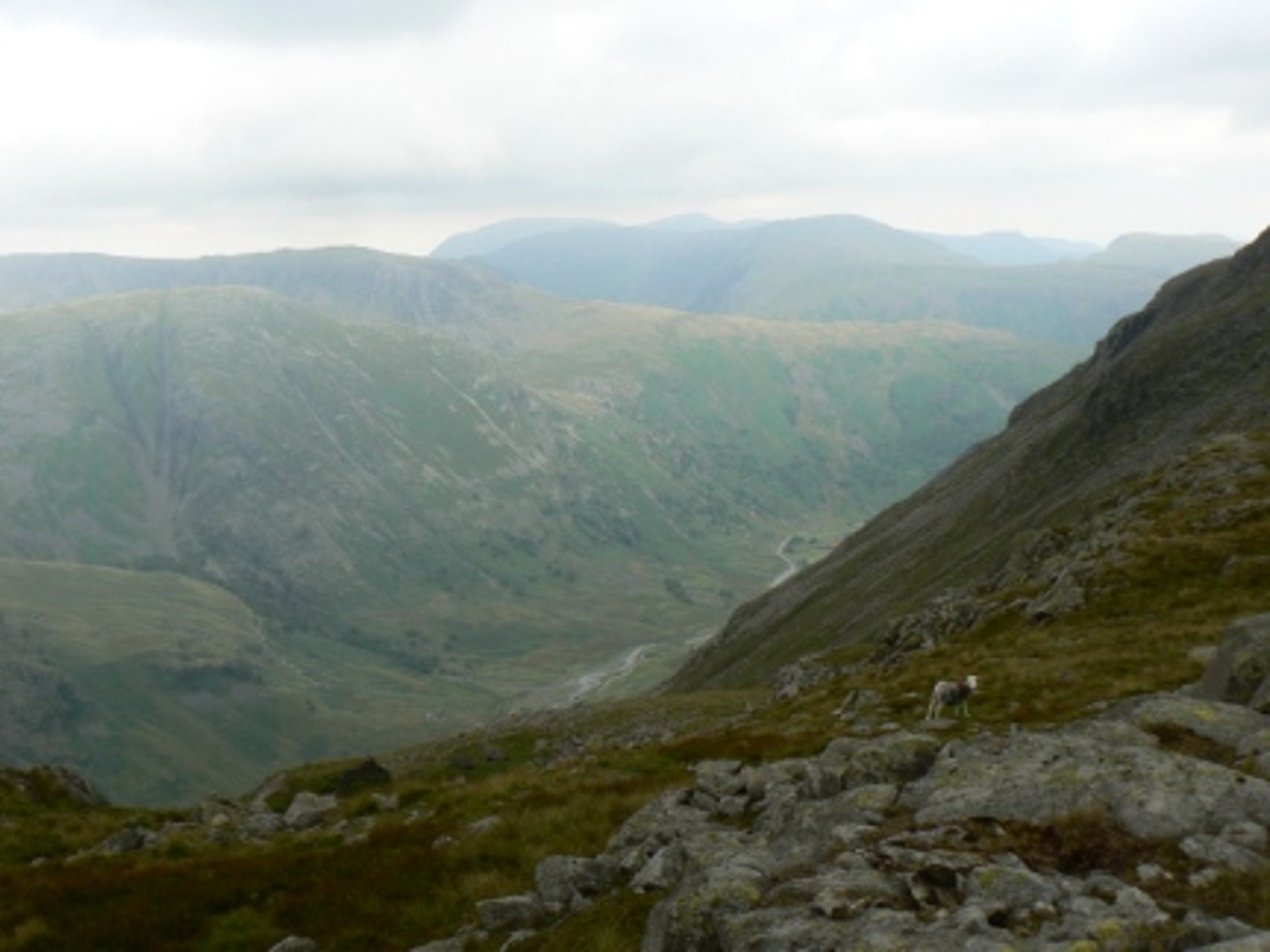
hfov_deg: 51.4
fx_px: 1321
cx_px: 635
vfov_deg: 39.7
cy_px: 476
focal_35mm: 36
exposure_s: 1/160
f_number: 5.6
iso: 80
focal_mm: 6
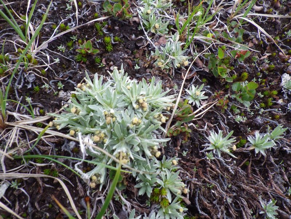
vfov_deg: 49.7
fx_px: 235
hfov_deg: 63.4
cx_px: 146
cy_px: 110
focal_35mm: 28
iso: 125
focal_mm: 5
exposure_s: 1/160
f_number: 3.5
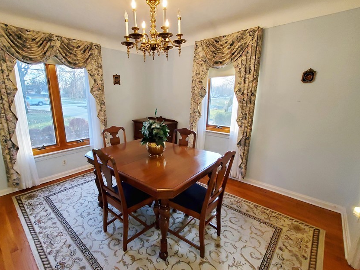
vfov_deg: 78.1
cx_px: 154
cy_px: 134
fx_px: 166
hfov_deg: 93.9
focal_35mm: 16
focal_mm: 1.8
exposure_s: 1/60
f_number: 2.2
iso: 250
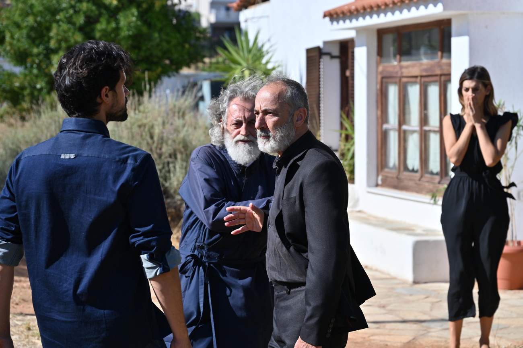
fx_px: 1379
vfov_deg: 14.4
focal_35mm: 95
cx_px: 262
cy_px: 174
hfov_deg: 21.5
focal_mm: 95
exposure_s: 1/1000
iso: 100
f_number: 5.6
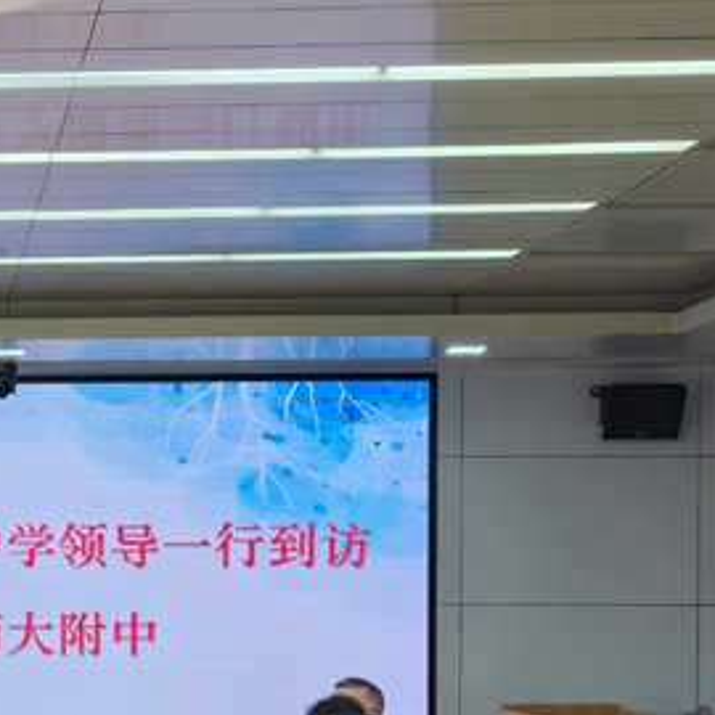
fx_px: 1776
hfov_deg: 20.6
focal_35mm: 76
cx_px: -233
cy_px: 538
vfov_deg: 22.5
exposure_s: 1/130
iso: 50
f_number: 4
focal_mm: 5.75
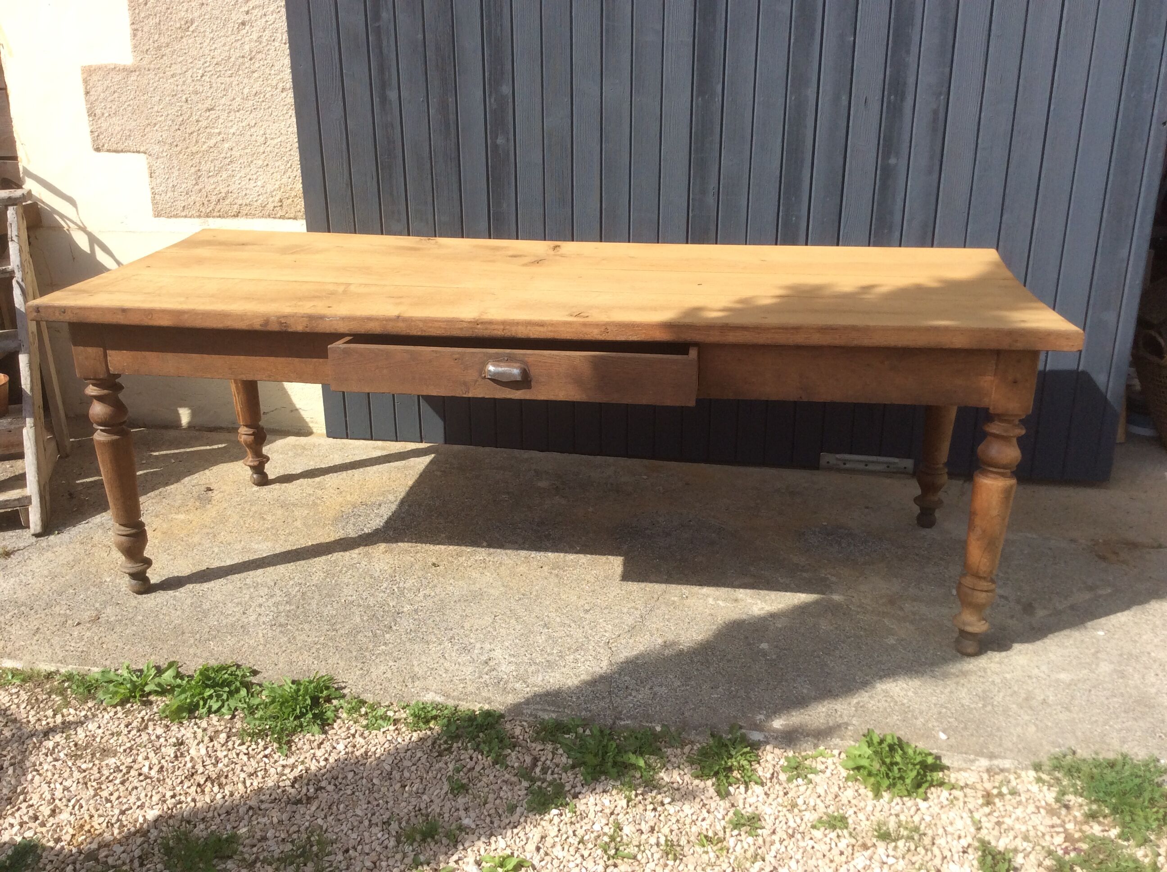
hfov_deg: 56.9
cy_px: 436
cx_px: 584
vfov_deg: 44.1
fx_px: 1077
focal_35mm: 32
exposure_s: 1/953
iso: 32
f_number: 2.4
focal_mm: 3.3
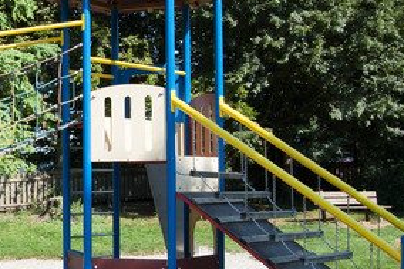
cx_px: 7
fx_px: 707
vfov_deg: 21.5
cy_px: 176
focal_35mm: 63
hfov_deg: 29.9
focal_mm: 18
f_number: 8
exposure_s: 1/250
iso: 200
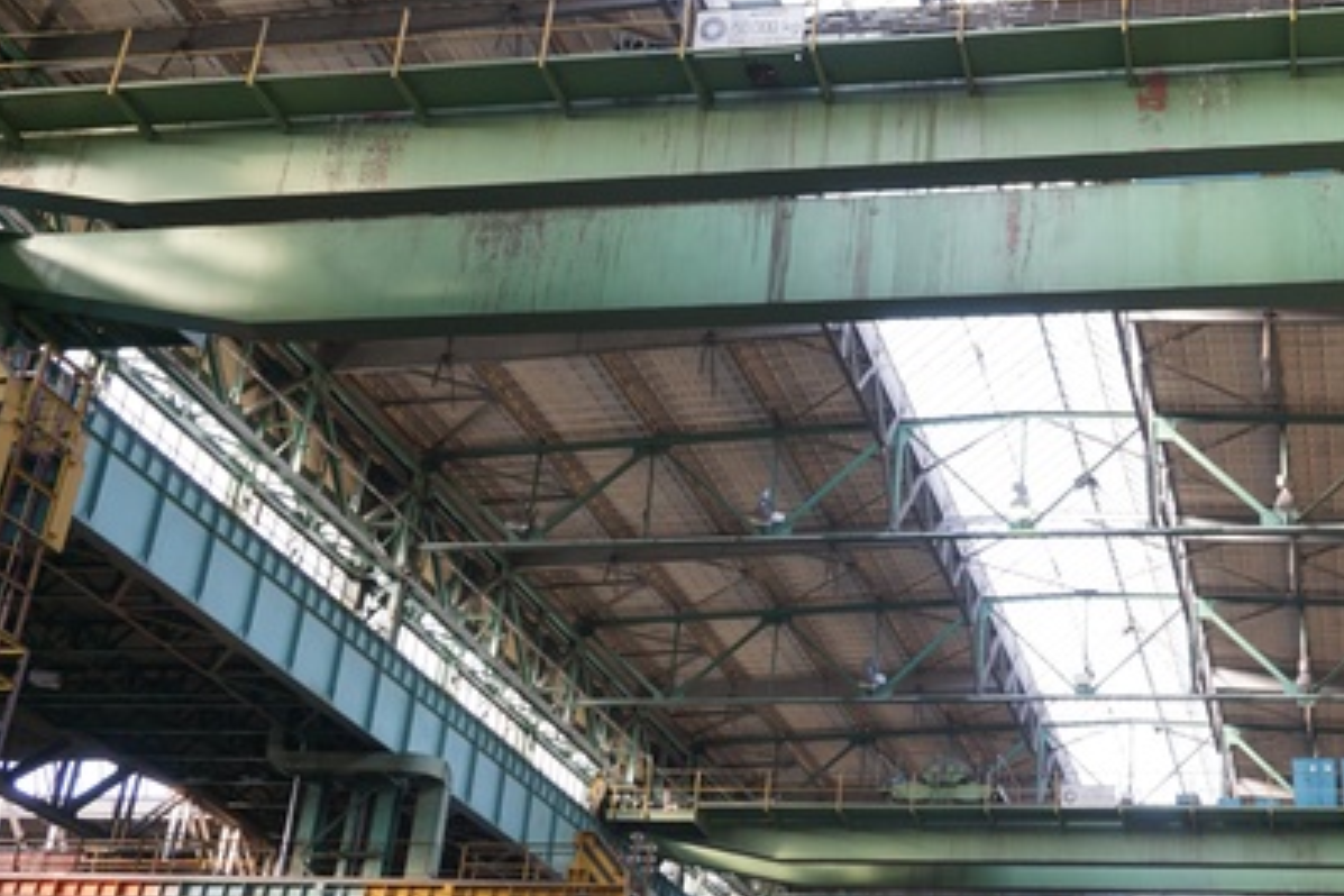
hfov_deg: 34.7
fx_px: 2124
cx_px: 926
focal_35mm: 57
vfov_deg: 23.5
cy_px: 192
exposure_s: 1/60
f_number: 4
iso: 250
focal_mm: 21
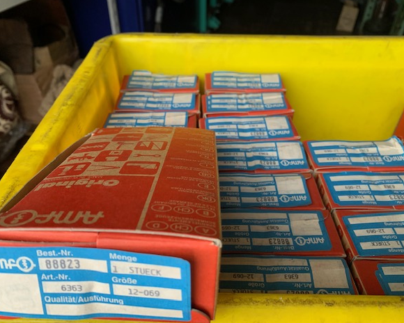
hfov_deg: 62.2
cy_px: 159
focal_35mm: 28
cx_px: 197
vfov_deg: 51.5
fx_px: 335
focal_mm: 4.25
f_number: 1.8
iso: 100
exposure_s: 1/60
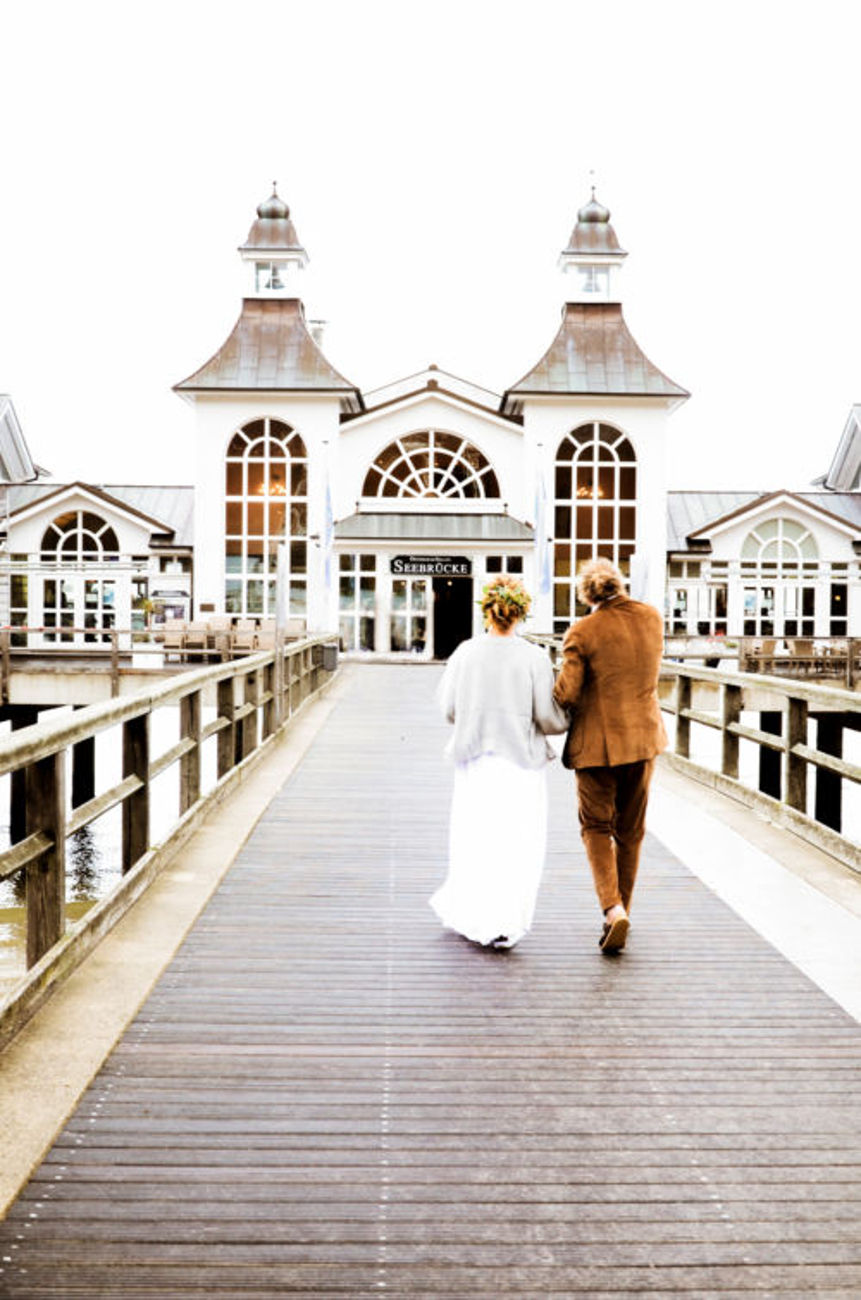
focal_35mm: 48
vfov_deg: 41.2
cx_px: 430
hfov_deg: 28.0
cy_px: 650
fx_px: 1730
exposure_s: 1/160
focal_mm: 32
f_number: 4.5
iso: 800
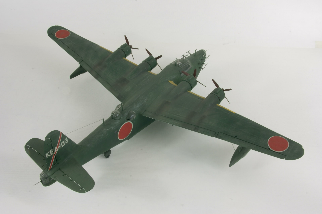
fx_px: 376
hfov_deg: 46.4
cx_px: 161
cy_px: 107
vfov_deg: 31.9
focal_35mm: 42
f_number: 29
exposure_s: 1.3
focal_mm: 28
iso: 80
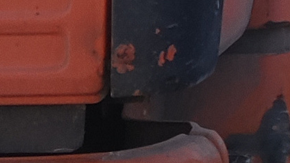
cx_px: 587
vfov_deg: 4.8
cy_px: -567
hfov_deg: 9.1
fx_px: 1714
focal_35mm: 223
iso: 50
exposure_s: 1/1450
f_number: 1.79
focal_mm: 4.71
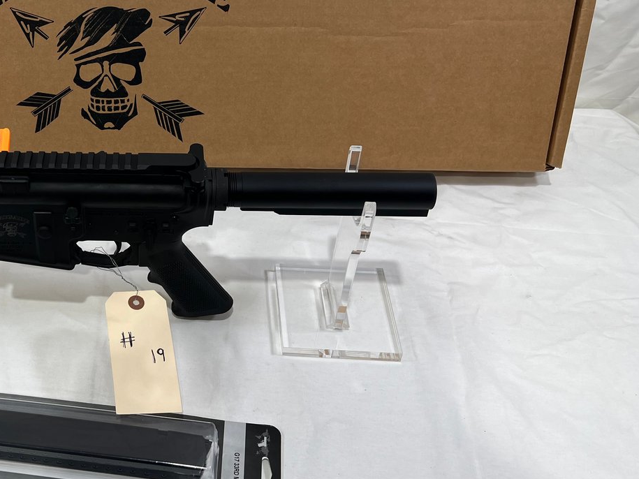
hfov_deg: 41.8
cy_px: 184
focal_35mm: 43
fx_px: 794
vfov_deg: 33.4
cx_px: 122
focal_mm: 5.7
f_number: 1.5
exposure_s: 1/130
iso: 32
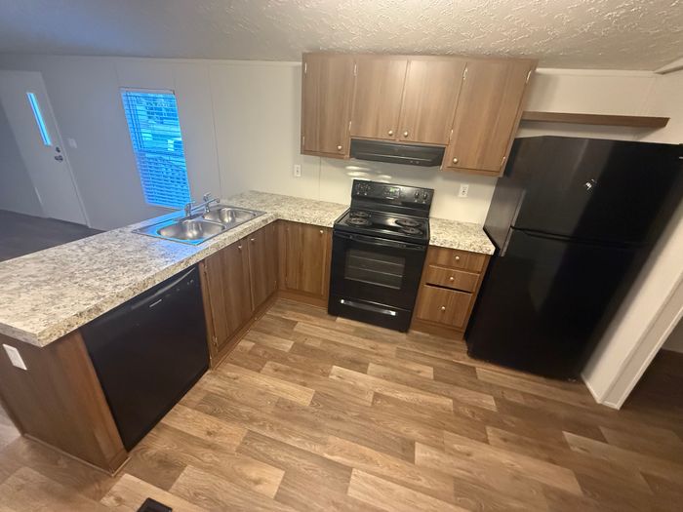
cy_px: 256
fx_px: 276
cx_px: 342
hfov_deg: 102.1
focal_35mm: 14
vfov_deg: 85.7
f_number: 2.2
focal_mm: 2.22
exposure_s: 1/60
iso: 1000
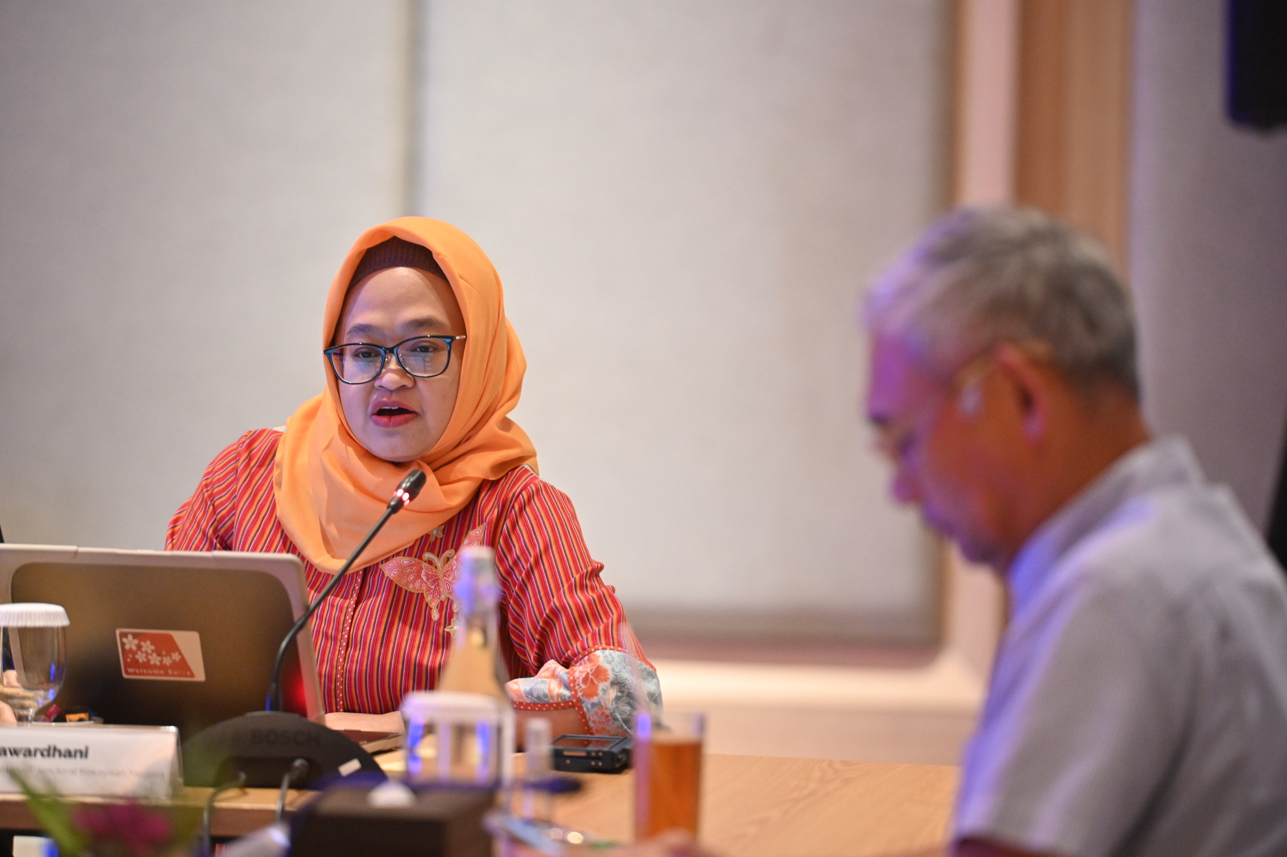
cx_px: 644
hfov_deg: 10.3
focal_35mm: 200
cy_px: 428
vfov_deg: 6.9
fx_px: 7147
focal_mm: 200
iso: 4000
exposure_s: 1/100
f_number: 2.8
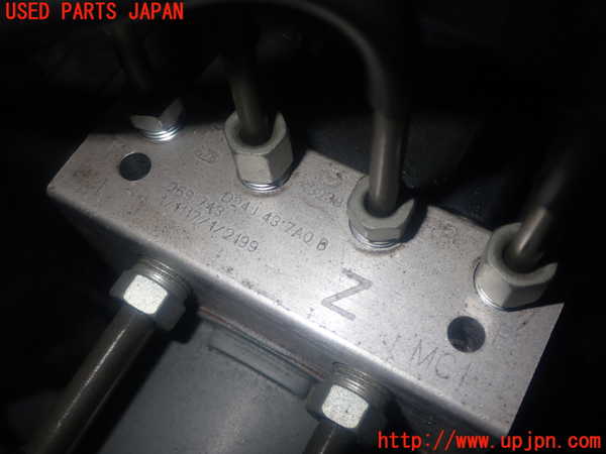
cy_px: 227
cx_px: 303
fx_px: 665
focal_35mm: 38
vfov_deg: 37.7
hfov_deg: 49.0
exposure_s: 1/40
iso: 200
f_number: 8
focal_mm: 6.83
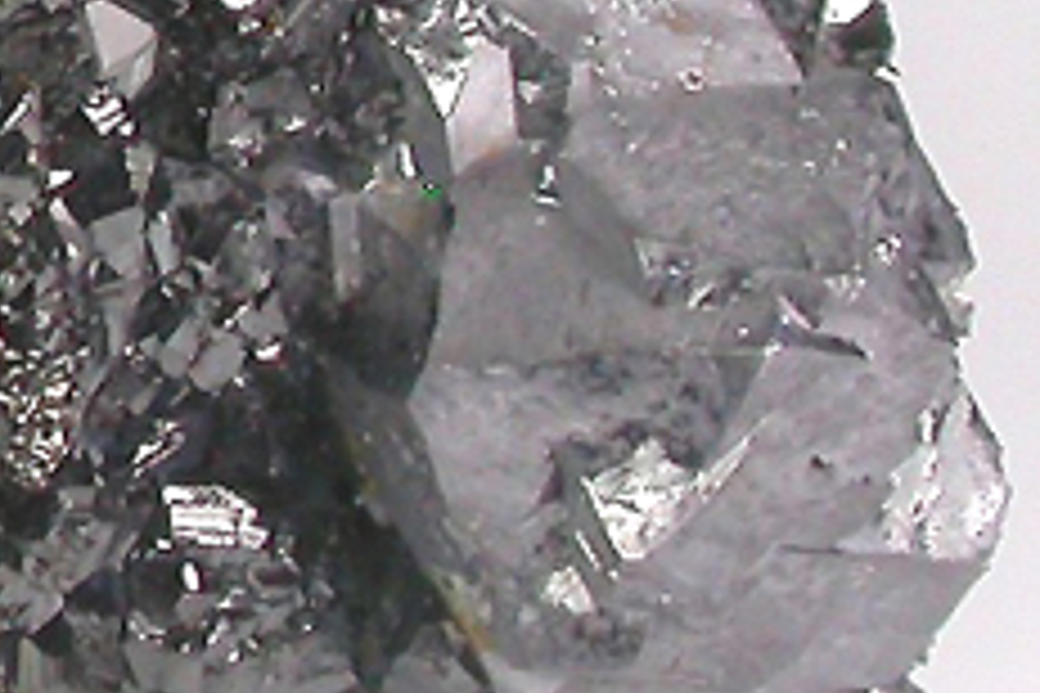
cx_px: -1310
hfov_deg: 4.5
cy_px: -356
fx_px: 13028
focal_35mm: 451
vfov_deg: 3.0
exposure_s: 1/201
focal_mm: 16.7
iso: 100
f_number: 5.7
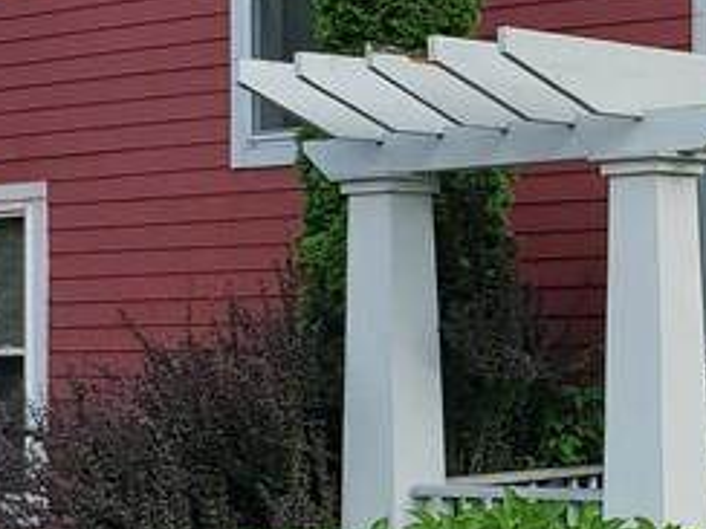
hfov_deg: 17.1
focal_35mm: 109
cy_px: 194
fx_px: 2223
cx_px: 885
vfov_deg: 13.6
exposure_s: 1/393
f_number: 2.4
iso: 50
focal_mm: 4.3
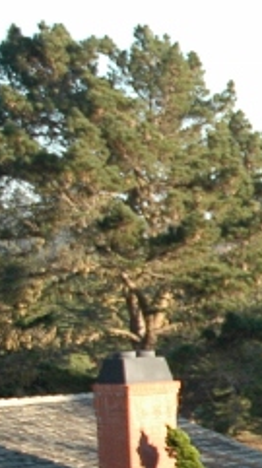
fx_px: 2233
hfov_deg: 6.0
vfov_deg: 11.8
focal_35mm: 180
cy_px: 525
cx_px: 879
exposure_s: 1/400
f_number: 3.8
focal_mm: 27
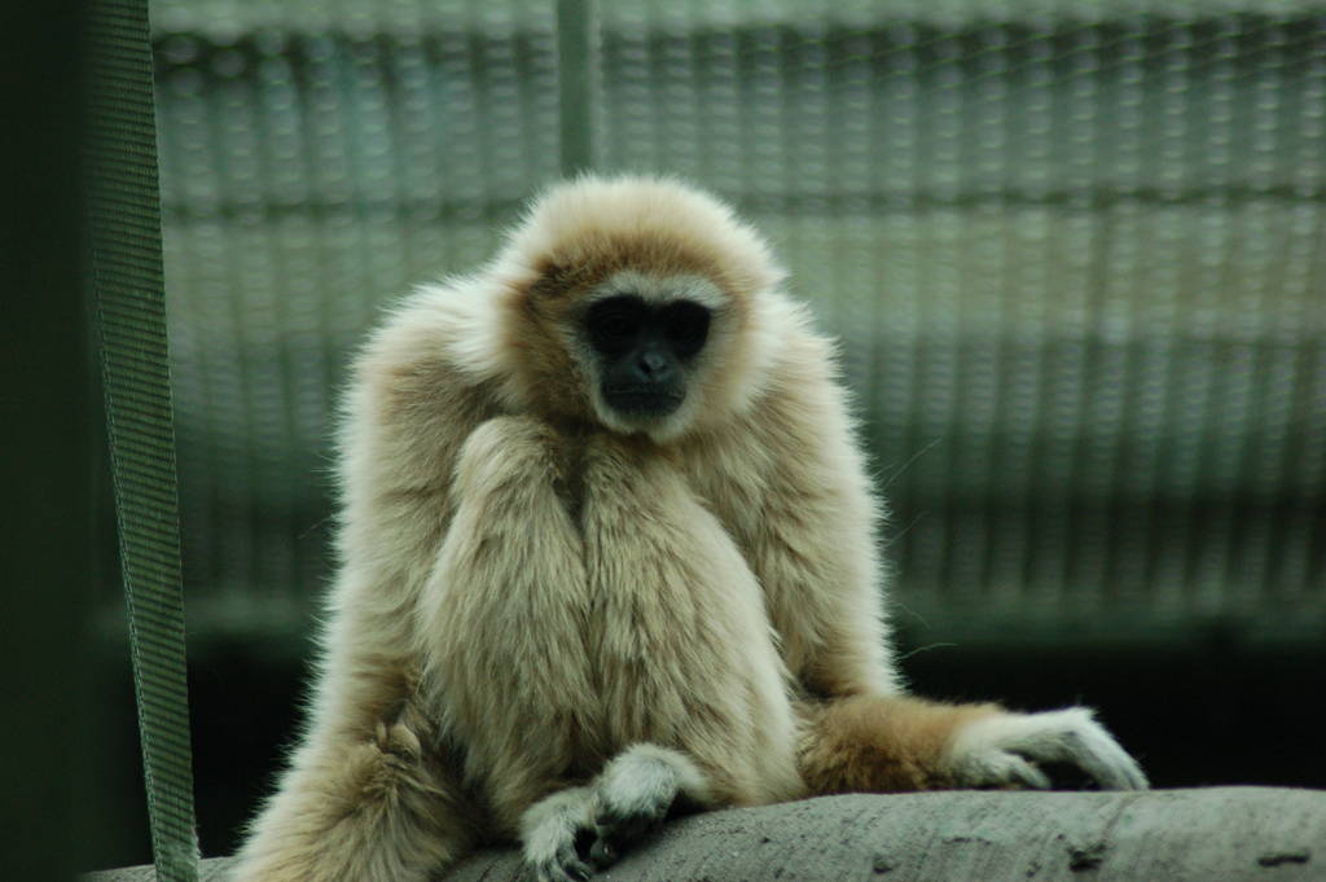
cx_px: 663
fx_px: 11041
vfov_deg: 4.6
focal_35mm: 300
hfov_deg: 6.9
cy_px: 441
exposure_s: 1/500
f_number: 5
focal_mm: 200
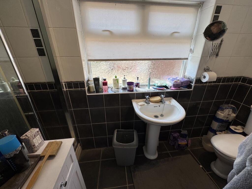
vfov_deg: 85.7
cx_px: 126
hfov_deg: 102.1
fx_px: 102
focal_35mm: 14
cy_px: 94
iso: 40
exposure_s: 1/214
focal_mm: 2.22
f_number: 2.2
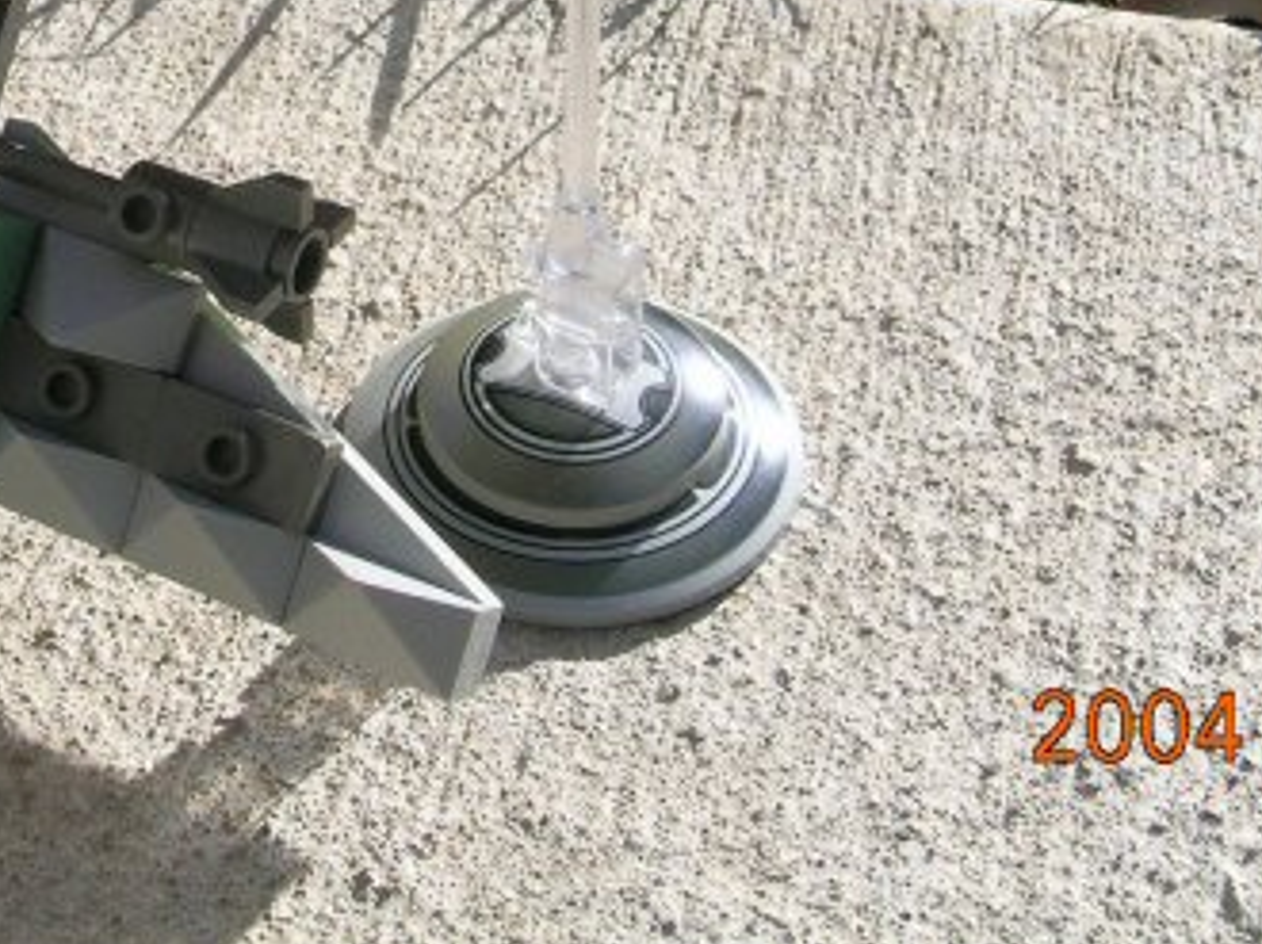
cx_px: 237
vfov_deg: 15.5
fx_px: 3352
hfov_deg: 21.0
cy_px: -155
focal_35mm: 92
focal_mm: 8
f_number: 6.2
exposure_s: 1/197
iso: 50
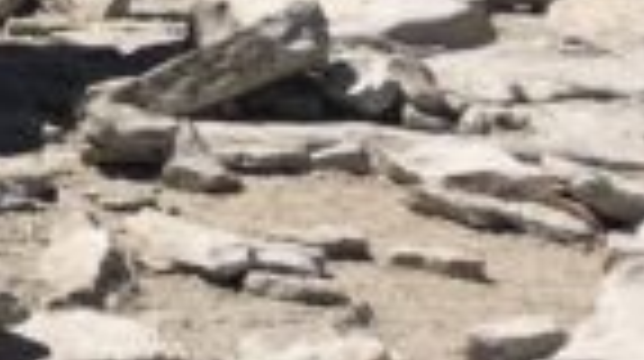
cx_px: -1423
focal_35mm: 227
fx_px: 3871
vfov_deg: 5.3
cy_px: 76
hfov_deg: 7.9
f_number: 2.2
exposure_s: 1/3205
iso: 25
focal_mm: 4.15
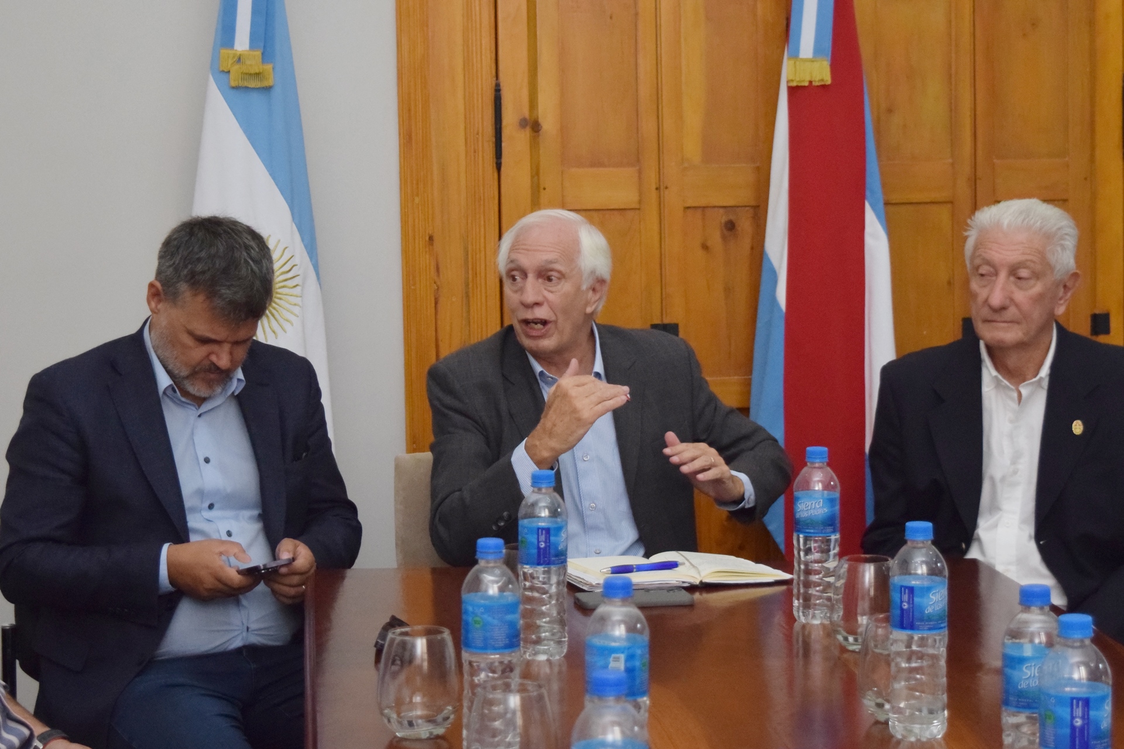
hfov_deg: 35.1
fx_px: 1780
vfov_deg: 23.8
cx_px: 562
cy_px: 374
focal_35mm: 57
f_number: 4.8
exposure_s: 1/160
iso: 1600
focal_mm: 38
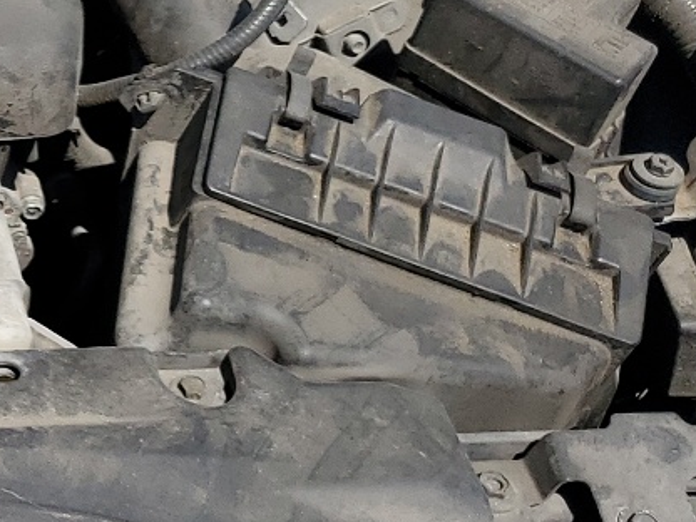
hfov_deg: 17.2
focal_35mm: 100
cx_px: -433
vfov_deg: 14.7
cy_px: 117
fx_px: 2011
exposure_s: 1/5000
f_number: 1.5
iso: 50
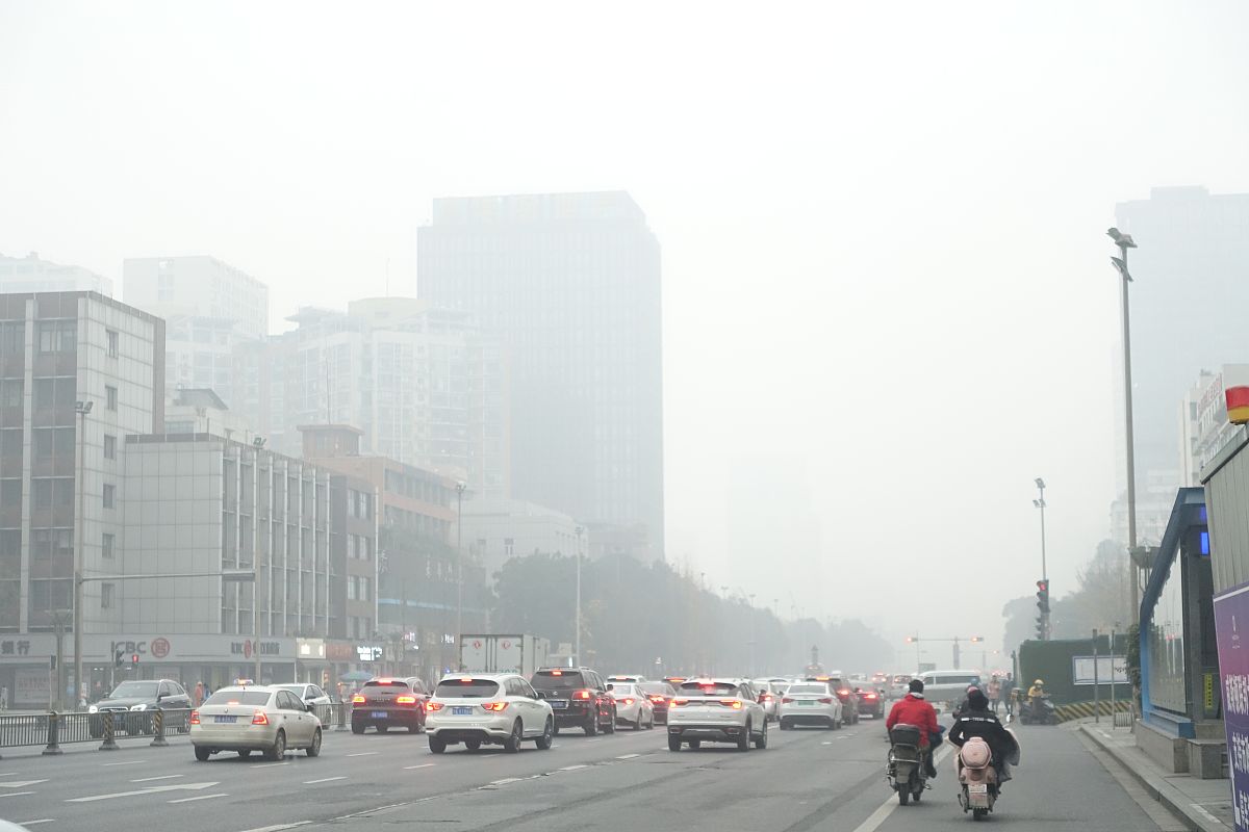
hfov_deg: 28.8
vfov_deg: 19.5
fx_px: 2428
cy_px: 416
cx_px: 624
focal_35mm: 70
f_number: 2.8
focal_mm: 25.7
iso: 640
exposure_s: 1/200
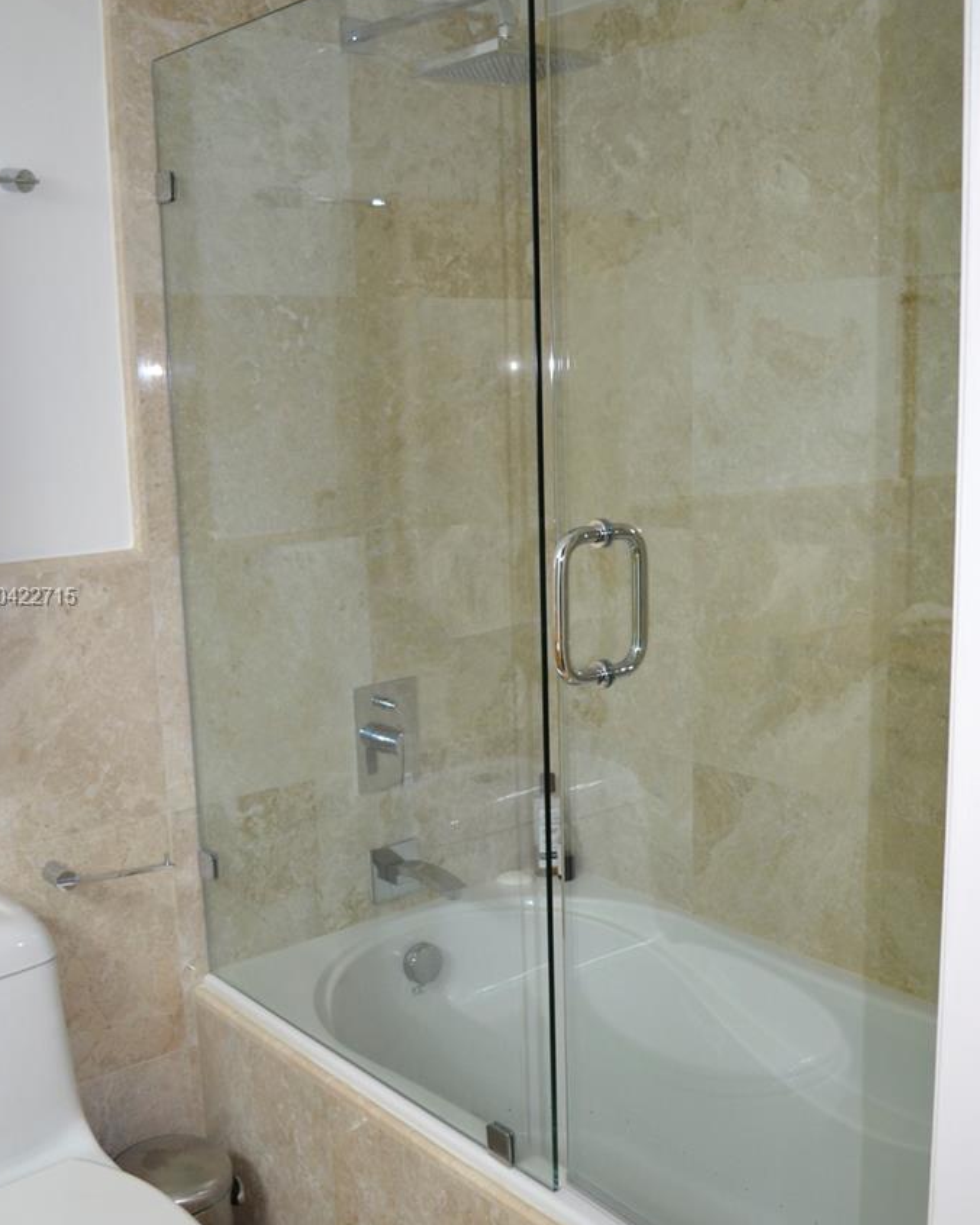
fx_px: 1305
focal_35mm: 36
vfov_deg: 50.3
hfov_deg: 41.1
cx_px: 544
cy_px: 599
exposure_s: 1/60
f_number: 3.5
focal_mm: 18
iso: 640
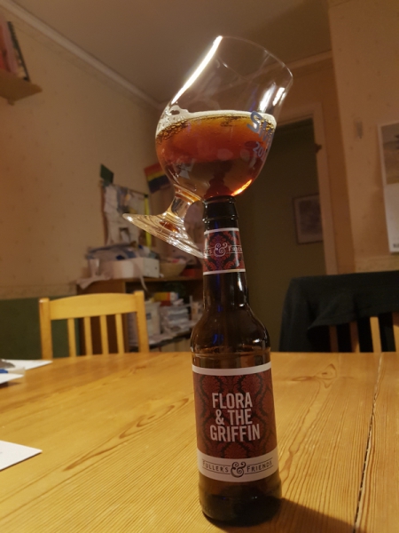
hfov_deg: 53.1
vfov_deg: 67.3
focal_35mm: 26
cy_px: 266
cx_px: 200
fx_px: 400
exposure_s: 1/10
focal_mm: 4.2
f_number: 1.7
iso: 250
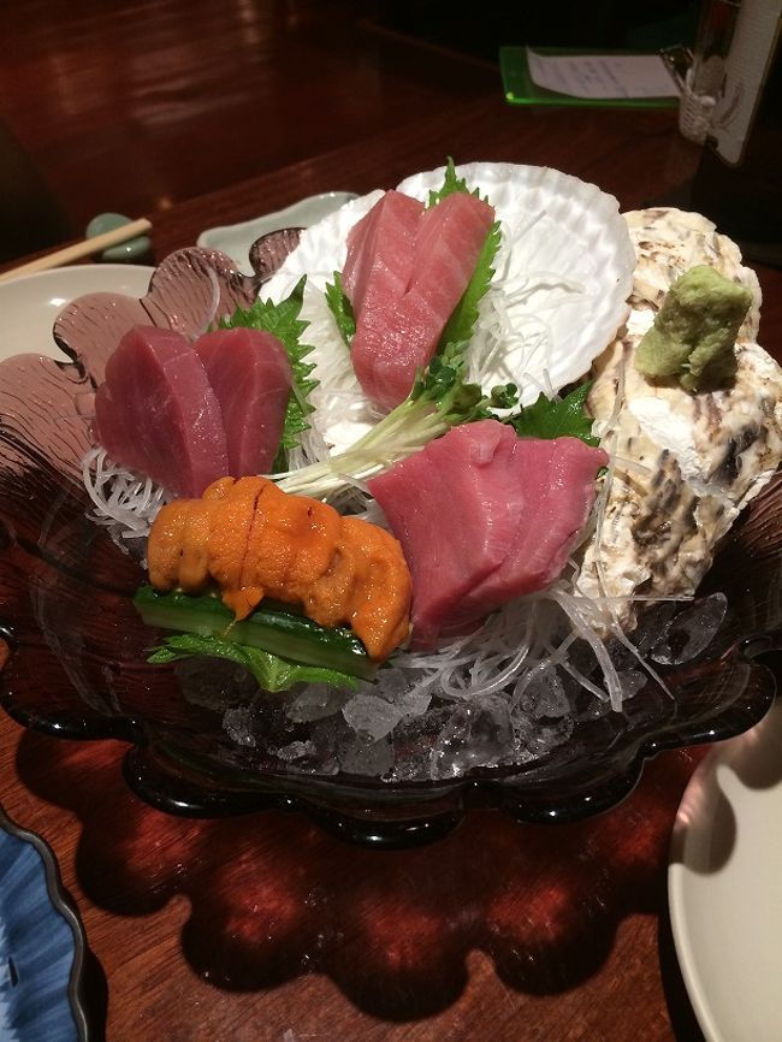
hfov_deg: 46.8
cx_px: 391
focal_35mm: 30
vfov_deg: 60.0
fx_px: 903
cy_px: 521
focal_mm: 4.12
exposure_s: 1/30
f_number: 2.2
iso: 100
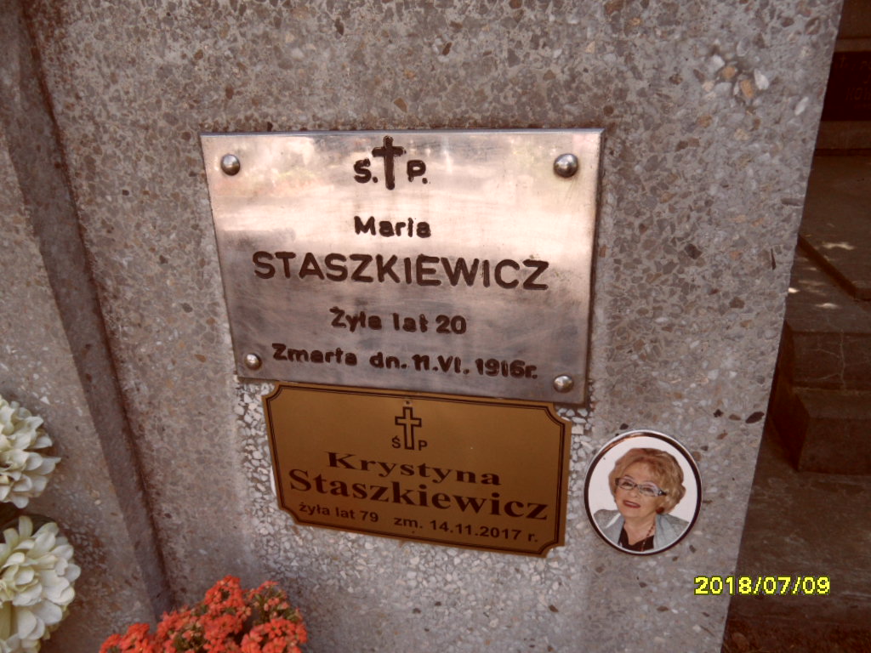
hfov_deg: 71.6
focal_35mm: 24
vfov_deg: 56.8
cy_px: 326
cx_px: 436
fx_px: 604
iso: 100
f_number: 3.2
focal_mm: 3.9
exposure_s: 1/90
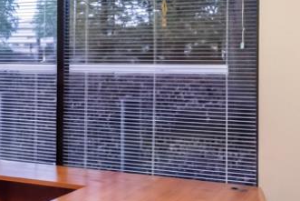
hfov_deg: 28.1
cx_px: 8
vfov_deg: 20.0
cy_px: 62
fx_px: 567
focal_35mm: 68
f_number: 6.3
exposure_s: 1/60
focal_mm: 10
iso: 1000
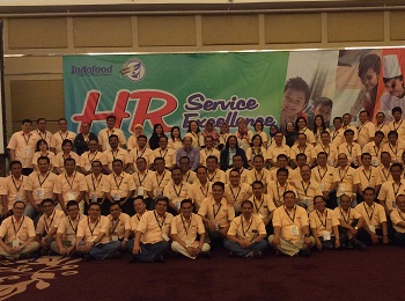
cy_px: 156
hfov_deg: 40.3
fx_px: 548
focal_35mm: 47
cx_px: 249
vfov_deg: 30.7
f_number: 2.4
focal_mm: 3.3
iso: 160
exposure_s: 1/24
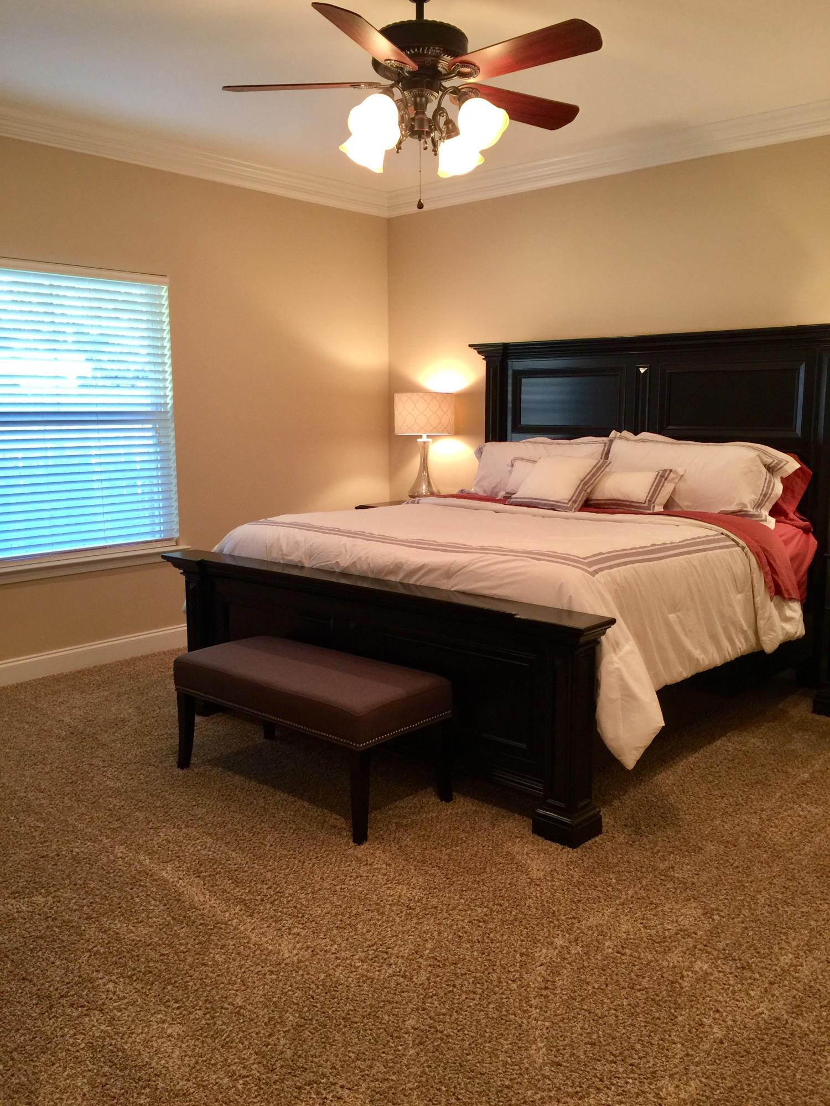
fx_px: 927
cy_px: 553
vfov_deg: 61.7
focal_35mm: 29
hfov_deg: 48.2
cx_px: 415
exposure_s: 1/15
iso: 50
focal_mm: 4.15
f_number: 2.2
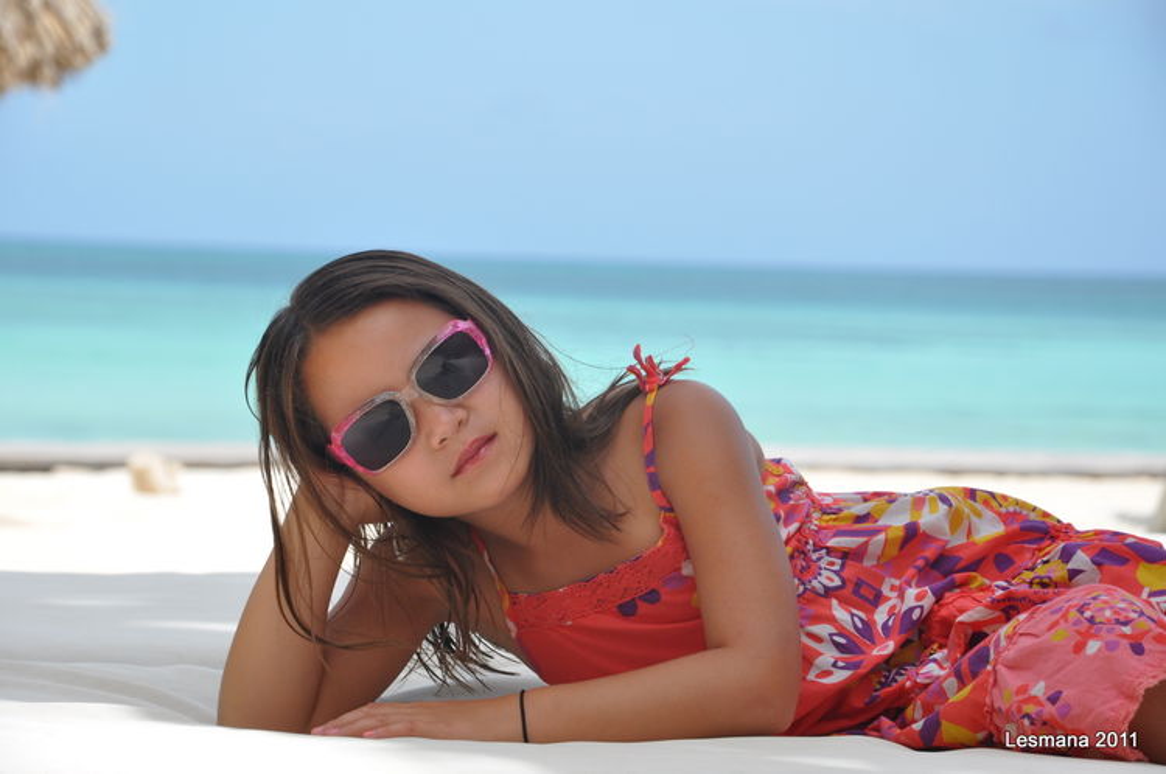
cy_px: 387
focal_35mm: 158
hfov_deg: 13.1
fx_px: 5095
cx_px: 583
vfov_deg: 8.7
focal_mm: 105
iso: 250
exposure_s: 1/400
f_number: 10
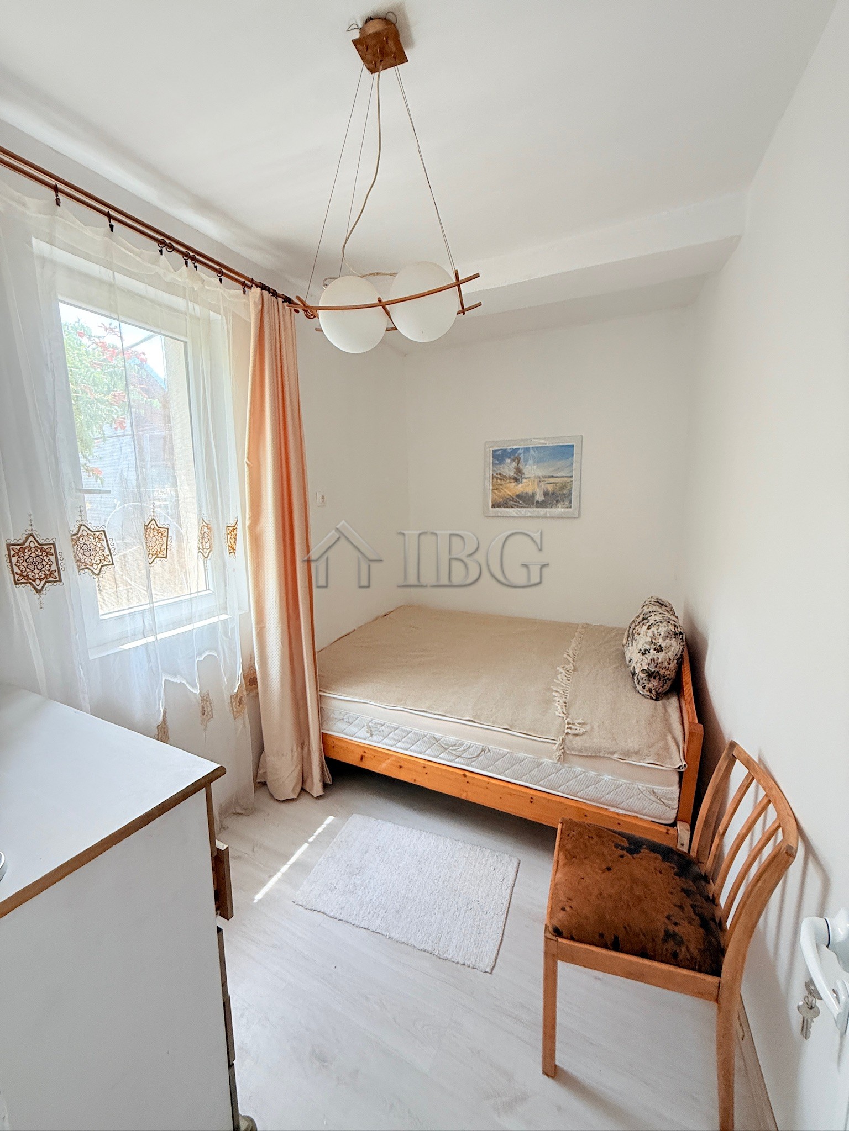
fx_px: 458
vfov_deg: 102.1
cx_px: 424
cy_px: 566
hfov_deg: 85.7
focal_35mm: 14
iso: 160
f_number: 2.2
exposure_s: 1/99
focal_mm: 2.22
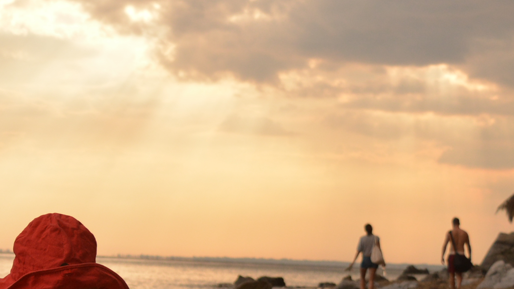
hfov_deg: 16.2
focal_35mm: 127
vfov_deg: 9.5
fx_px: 1731
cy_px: 307
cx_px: -113
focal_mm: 30
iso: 400
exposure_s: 1/1600
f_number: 5
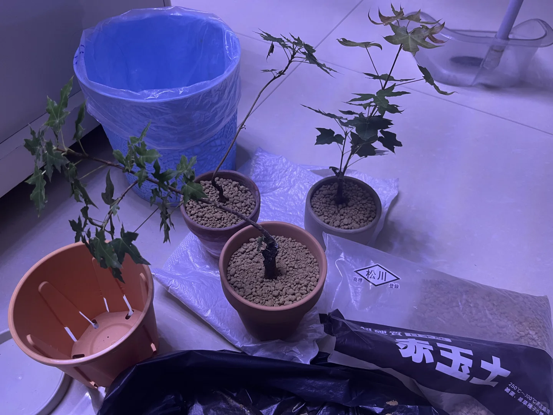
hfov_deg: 67.3
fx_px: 415
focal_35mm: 26
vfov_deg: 53.1
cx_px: 276
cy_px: 208
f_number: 1.6
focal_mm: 5.1
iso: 200
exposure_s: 1/50
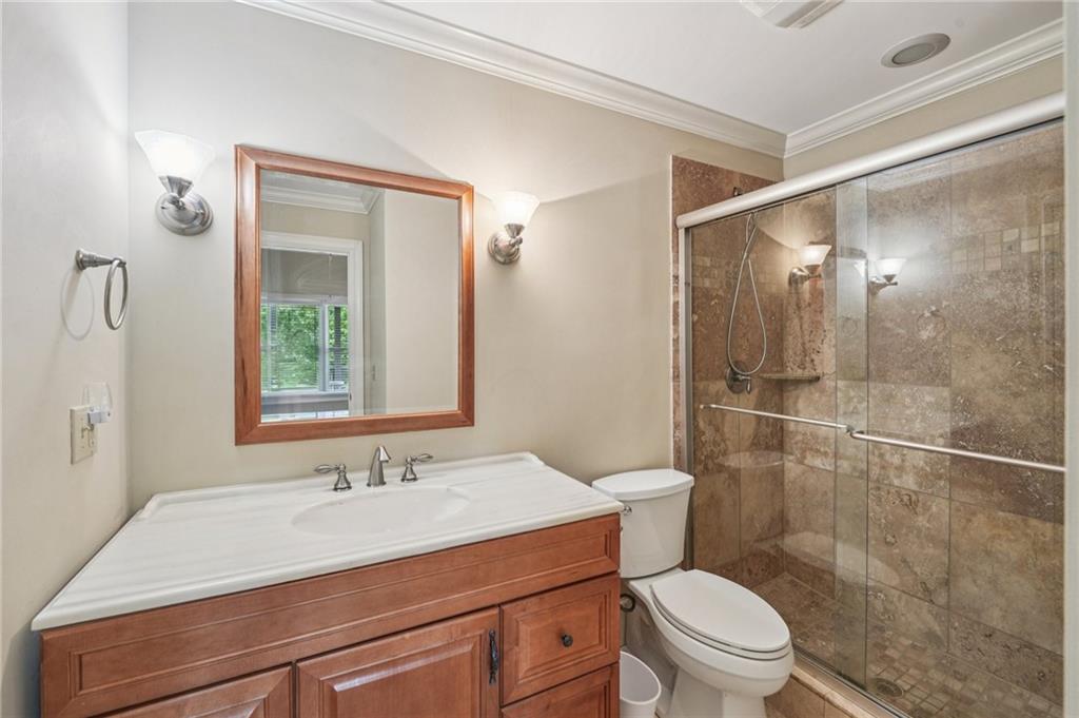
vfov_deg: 81.1
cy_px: 359
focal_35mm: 14
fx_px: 419
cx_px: 540
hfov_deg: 104.3
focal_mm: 14
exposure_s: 1/6
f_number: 8
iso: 320
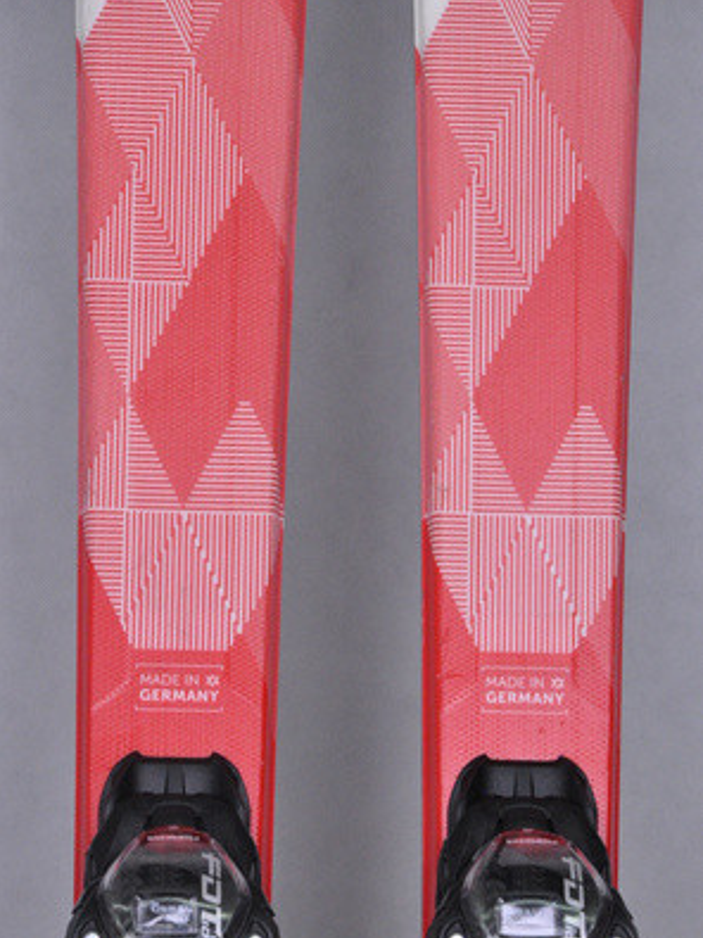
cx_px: 353
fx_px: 4675
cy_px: 520
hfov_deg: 8.6
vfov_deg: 11.5
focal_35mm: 173
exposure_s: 1/125
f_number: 9.5
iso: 3200
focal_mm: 105
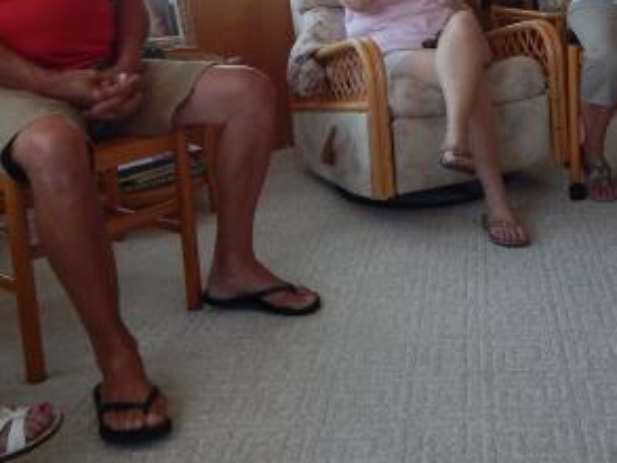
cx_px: 556
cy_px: 48
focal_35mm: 48
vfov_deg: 29.1
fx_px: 856
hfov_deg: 37.1
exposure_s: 1/60
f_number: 3
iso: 125
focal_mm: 4
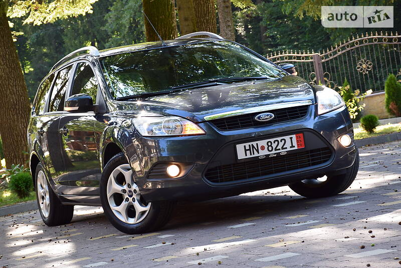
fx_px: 1171
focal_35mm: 105
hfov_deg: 19.4
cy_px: 134
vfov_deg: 13.1
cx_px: 200
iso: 400
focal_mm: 70
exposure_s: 1/80
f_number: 8
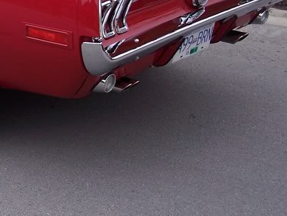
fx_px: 822
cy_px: -35
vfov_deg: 14.5
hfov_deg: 18.9
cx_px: -39
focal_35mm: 99
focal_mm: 8
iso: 100
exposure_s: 1/125
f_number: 3.4
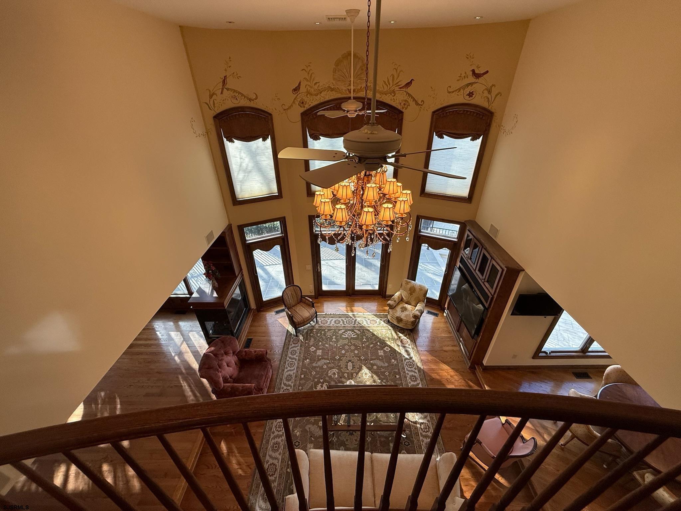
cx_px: 340
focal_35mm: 14
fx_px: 275
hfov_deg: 102.1
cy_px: 256
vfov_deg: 85.7
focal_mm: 2.22
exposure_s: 1/120
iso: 125
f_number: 2.2
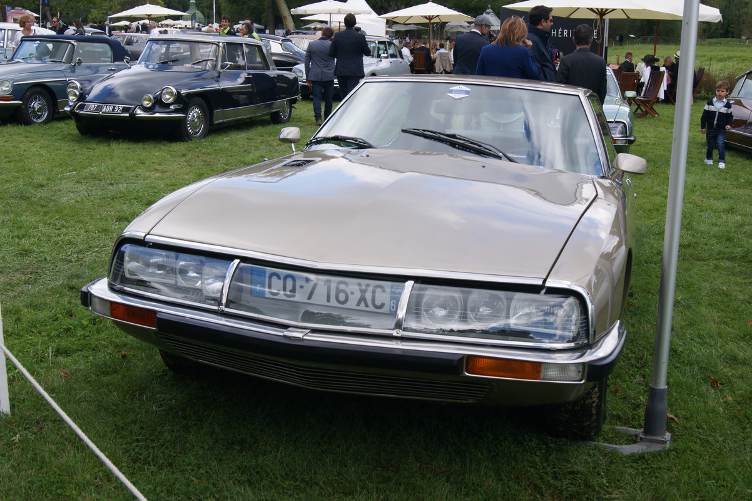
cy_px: 250
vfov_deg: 31.9
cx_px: 376
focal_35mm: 42
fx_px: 877
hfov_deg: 46.4
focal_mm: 28
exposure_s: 1/80
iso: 100
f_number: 11
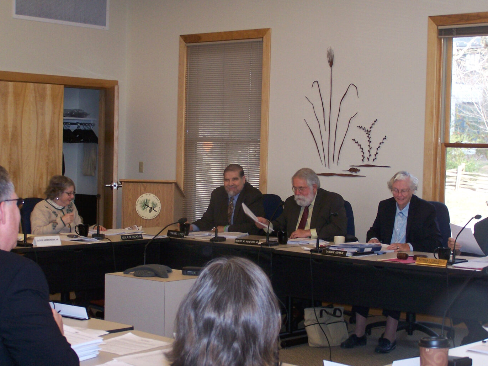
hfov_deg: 26.0
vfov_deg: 19.6
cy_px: 192
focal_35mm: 75
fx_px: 1057
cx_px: 240
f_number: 3.2
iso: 140
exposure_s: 1/60
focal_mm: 11.1
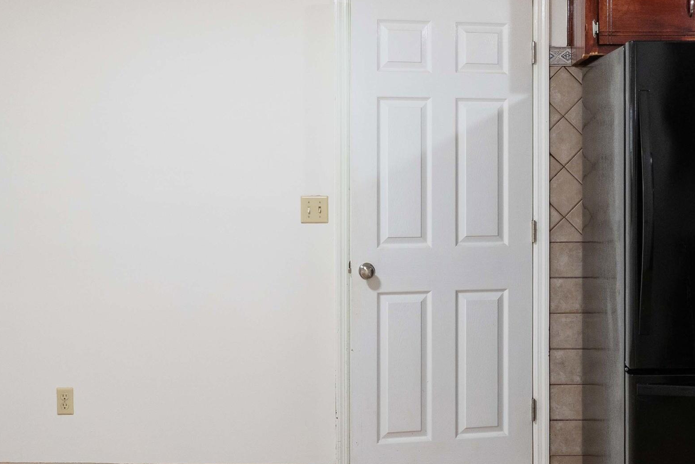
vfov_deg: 33.4
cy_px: 206
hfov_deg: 48.1
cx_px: 430
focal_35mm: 40
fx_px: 772
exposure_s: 1/5
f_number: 8
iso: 640
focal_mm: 17
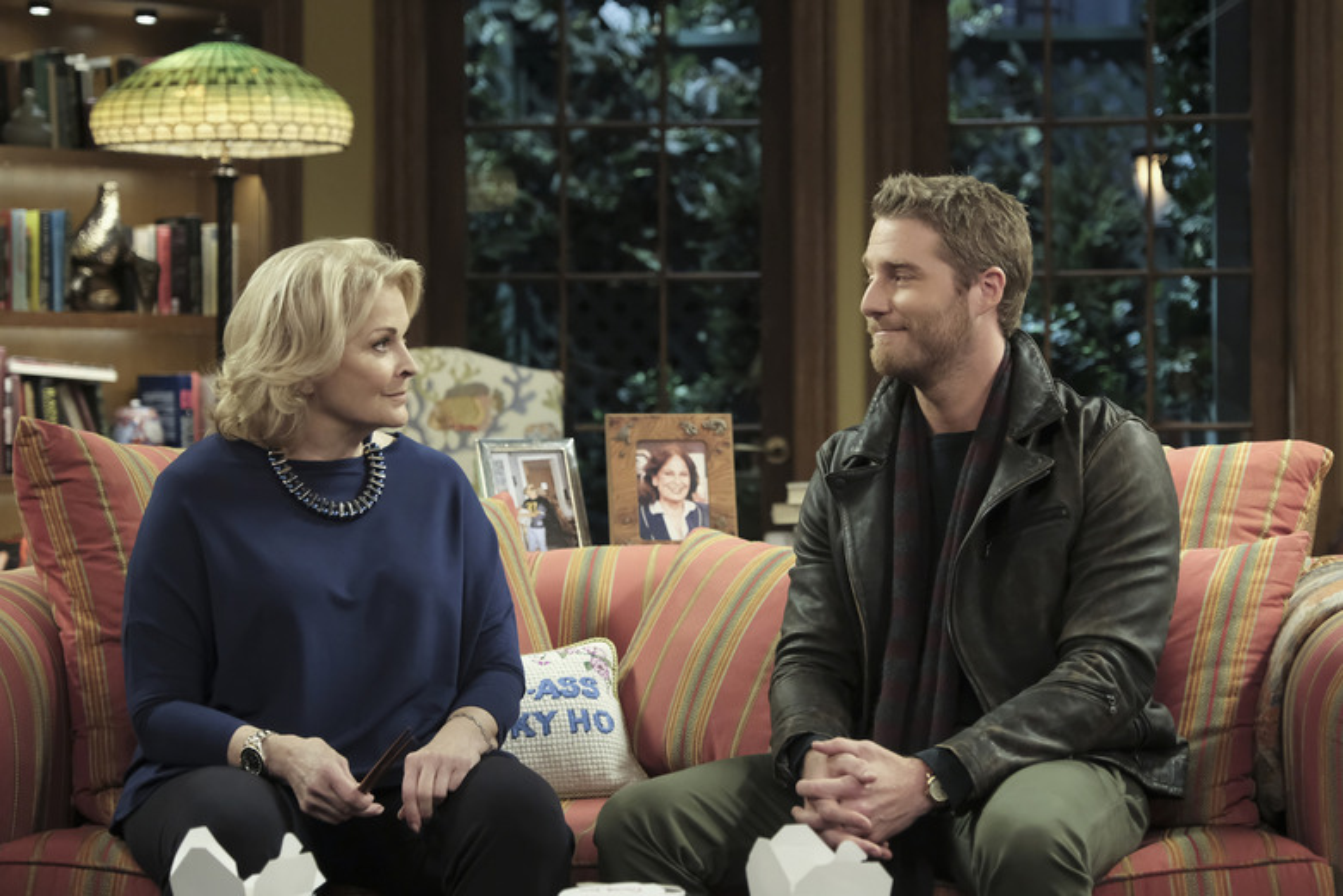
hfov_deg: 24.5
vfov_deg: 16.5
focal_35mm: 83
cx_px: 672
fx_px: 3096
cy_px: 448
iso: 3200
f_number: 3.2
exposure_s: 1/100
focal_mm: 55
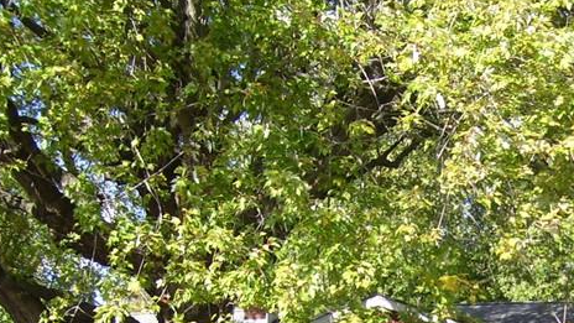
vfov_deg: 13.0
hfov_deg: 23.4
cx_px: 496
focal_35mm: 89
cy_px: 452
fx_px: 1355
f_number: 2.7
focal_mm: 6
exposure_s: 1/500
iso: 80
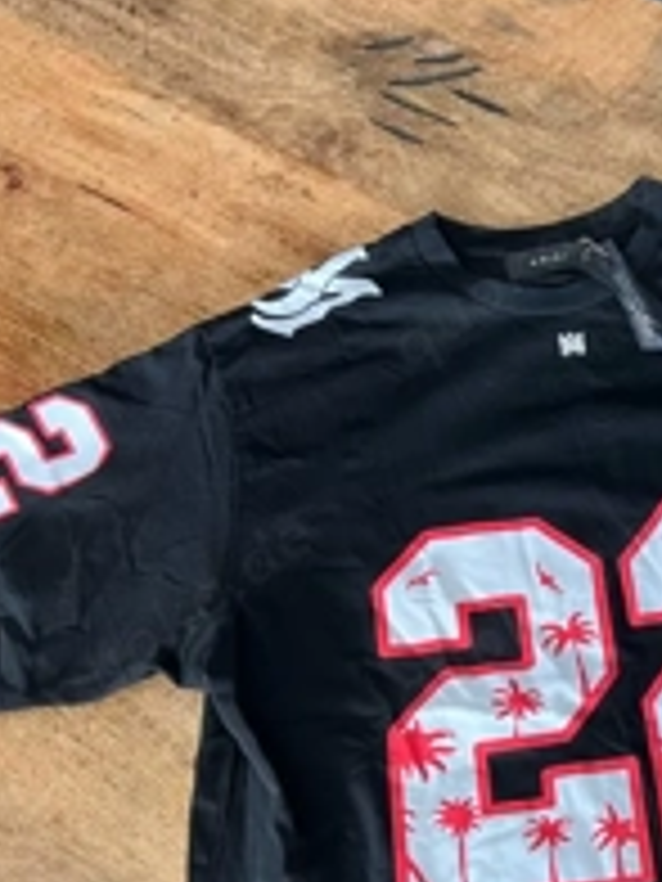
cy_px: 666
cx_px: 621
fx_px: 1351
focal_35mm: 53
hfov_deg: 26.4
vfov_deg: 35.3
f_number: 1.5
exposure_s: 1/59
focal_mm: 5.7
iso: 160
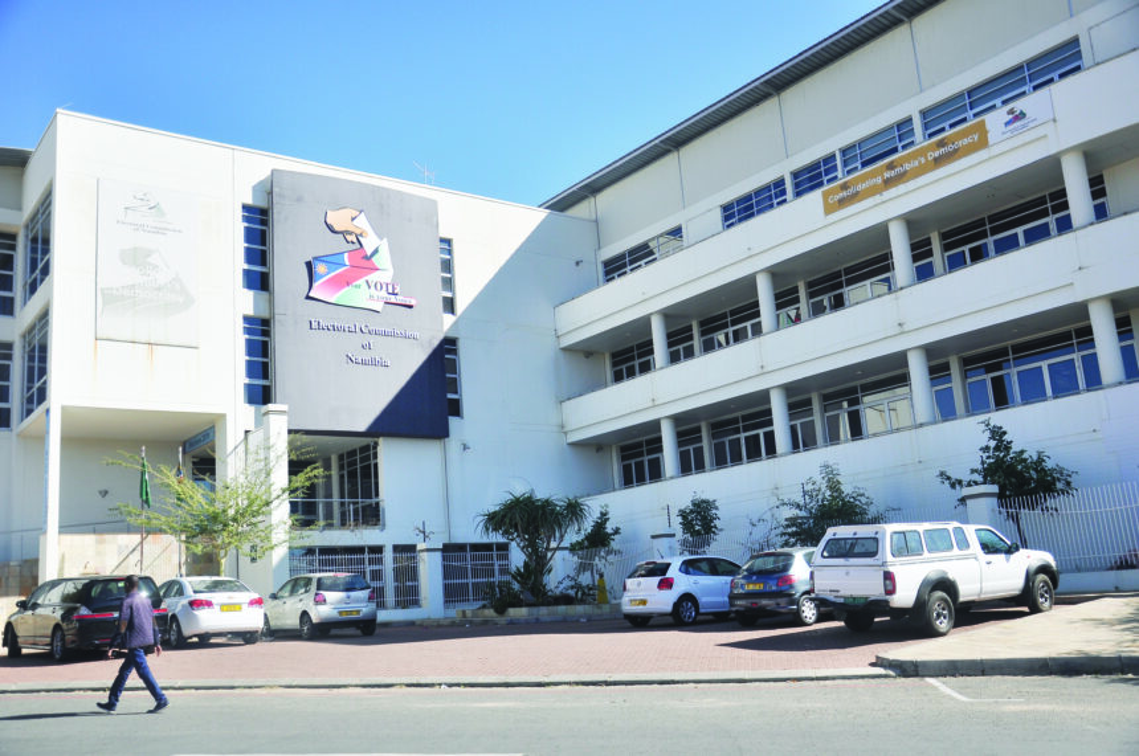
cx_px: 570
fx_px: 1043
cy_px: 378
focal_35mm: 33
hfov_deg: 57.3
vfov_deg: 39.9
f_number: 4.5
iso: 200
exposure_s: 1/2000
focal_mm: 22
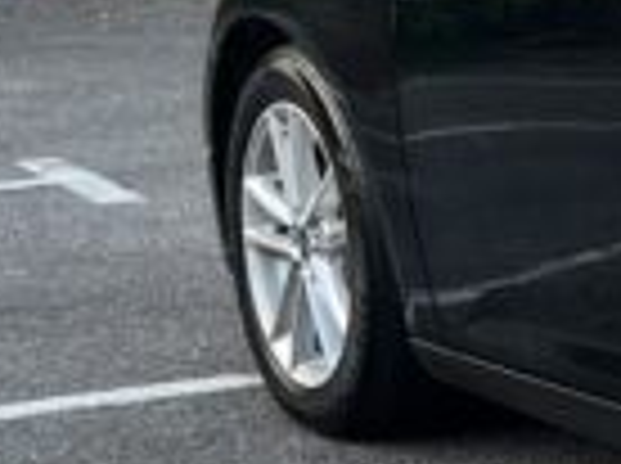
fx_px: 2686
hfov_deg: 10.4
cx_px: 1719
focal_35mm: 150
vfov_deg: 9.9
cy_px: 286
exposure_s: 1/121
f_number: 1.6
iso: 64
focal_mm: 5.1
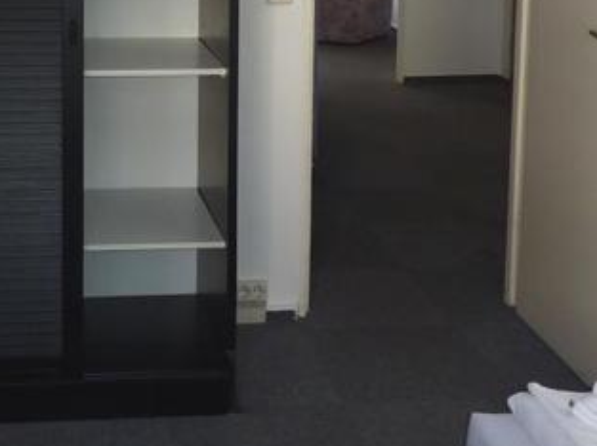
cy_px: -21
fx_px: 1102
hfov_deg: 29.6
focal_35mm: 64
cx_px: 116
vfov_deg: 21.9
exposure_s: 1/30
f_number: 3.3
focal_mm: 4.1
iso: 100
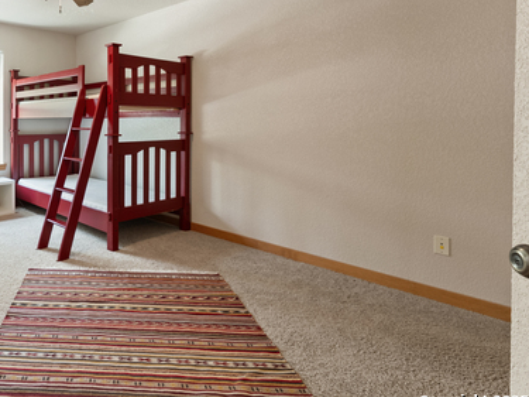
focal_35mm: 23
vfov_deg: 57.2
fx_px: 351
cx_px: 80
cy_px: 124
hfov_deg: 64.8
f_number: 5.6
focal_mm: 14
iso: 800
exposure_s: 1/4
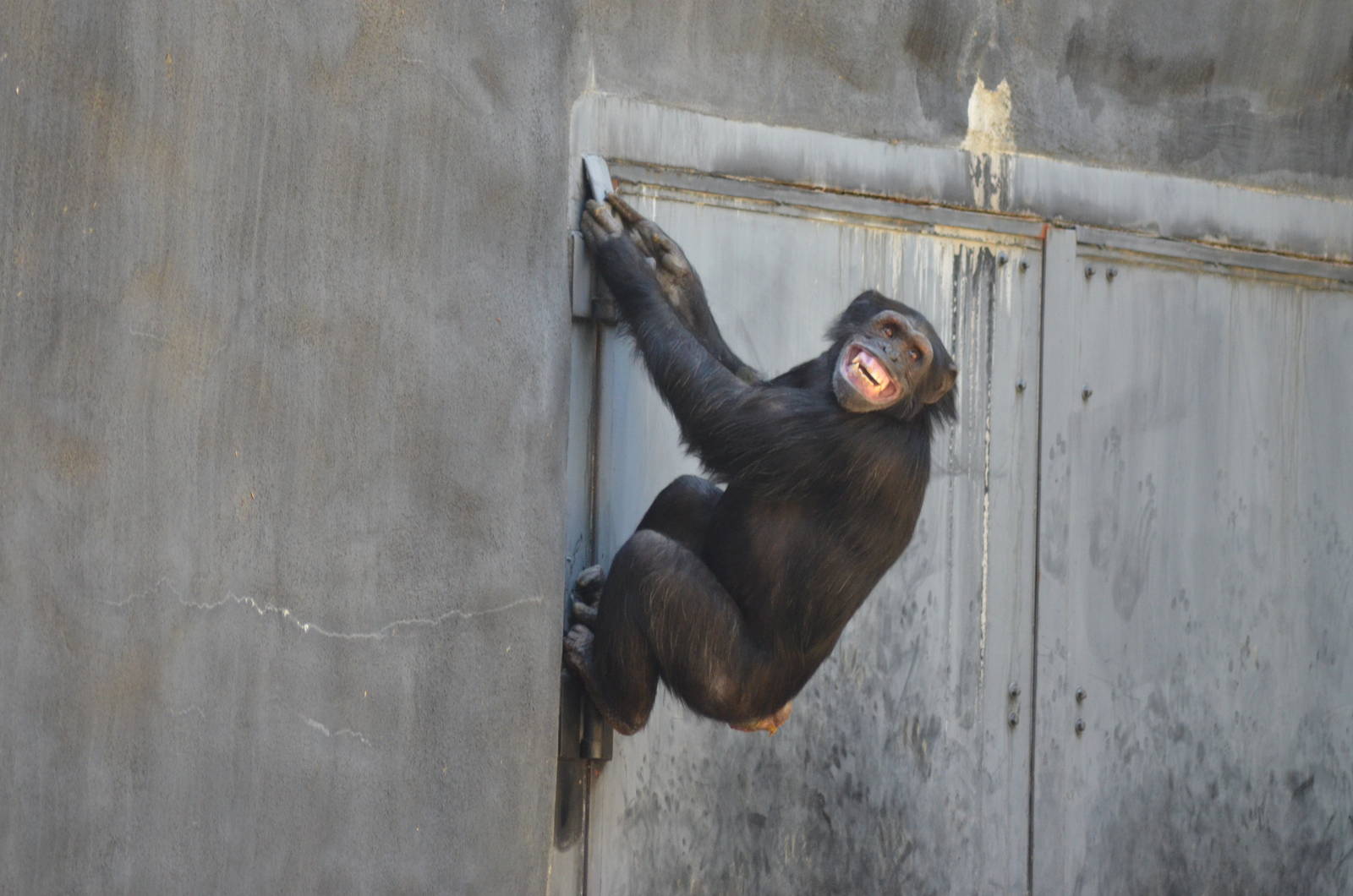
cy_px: 448
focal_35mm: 345
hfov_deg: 6.0
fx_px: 12940
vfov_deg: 4.0
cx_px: 676
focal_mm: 230
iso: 1600
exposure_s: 1/400
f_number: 5
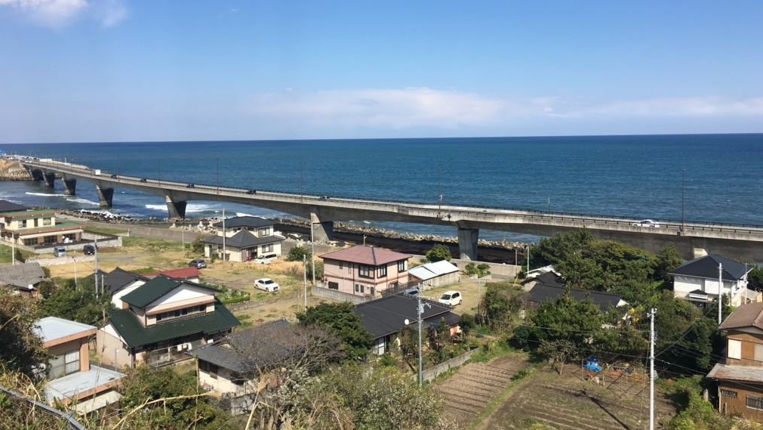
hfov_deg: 61.0
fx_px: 648
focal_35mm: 32
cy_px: 172
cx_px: 386
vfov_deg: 36.6
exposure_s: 1/1789
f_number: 2.2
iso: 25
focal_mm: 4.15
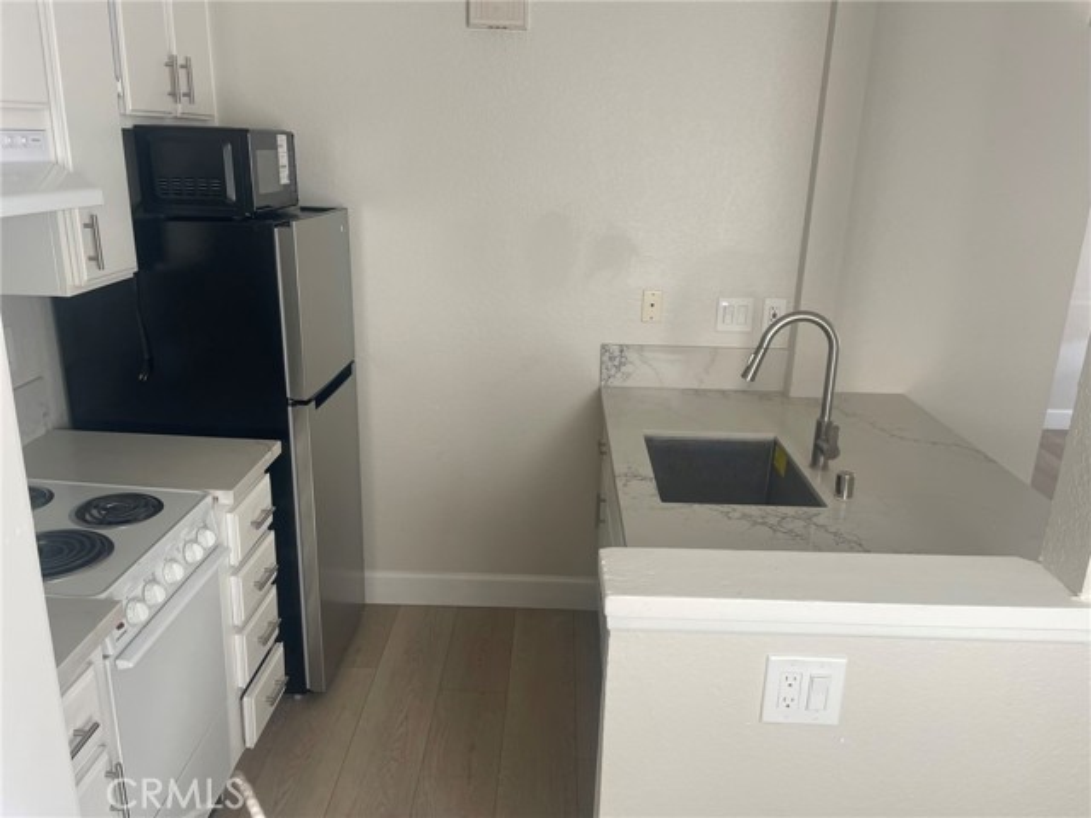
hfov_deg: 67.3
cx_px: 546
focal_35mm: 26
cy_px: 409
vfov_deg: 53.1
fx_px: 819
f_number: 1.6
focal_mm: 4.2
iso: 50
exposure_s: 1/121
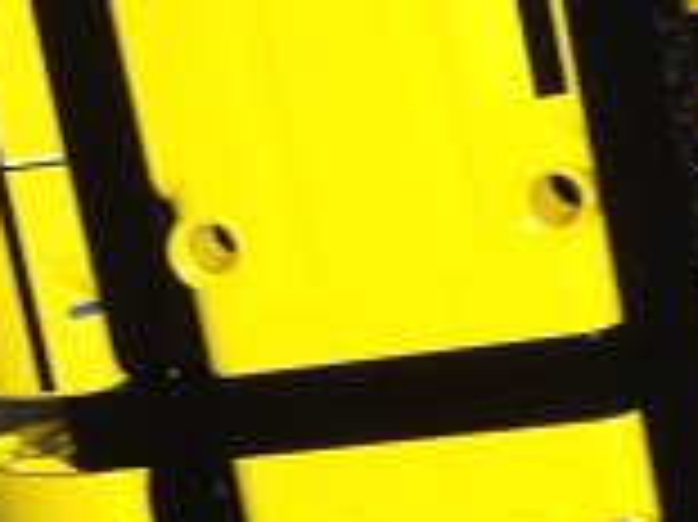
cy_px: 860
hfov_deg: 8.9
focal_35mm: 213
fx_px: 4292
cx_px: -518
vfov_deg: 6.8
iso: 50
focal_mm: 4.12
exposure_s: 1/20
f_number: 2.4
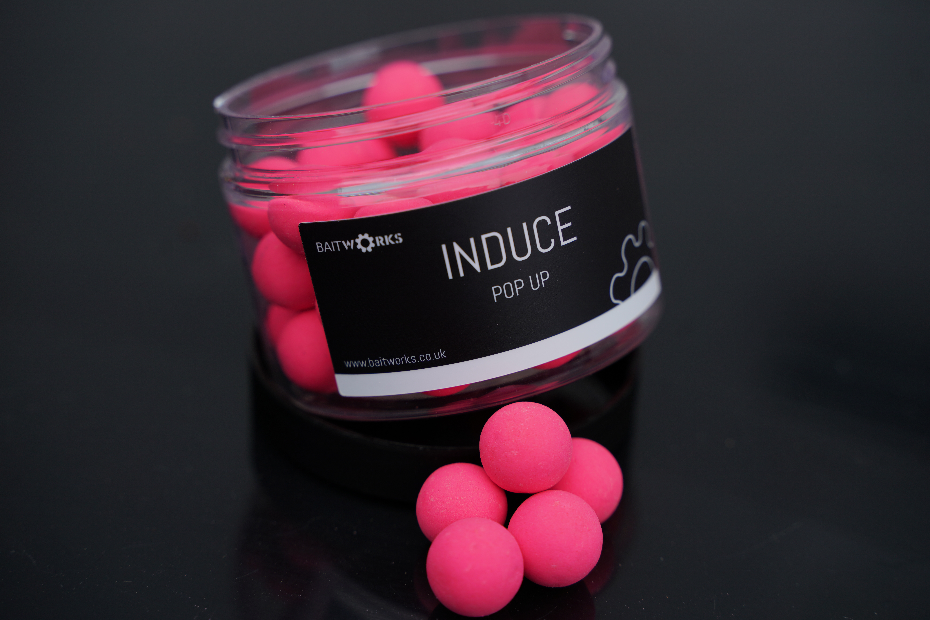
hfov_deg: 33.4
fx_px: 1550
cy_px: 310
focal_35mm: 60
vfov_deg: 22.6
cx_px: 465
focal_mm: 60
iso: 160
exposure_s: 1/500
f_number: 5
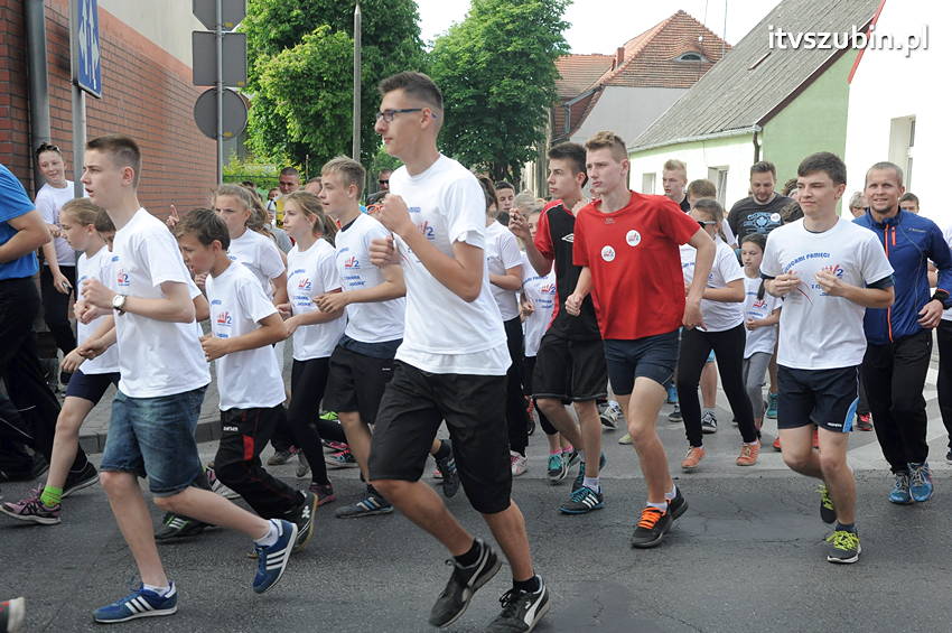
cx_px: 476
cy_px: 316
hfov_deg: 41.1
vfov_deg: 28.0
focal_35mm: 48
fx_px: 1268
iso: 800
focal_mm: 32
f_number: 10
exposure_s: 1/400
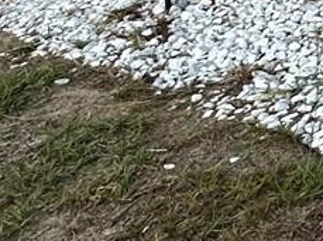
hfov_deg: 12.5
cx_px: 886
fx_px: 913
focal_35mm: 98
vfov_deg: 12.8
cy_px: -265
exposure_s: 1/1276
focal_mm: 2.22
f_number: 2.2
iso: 40
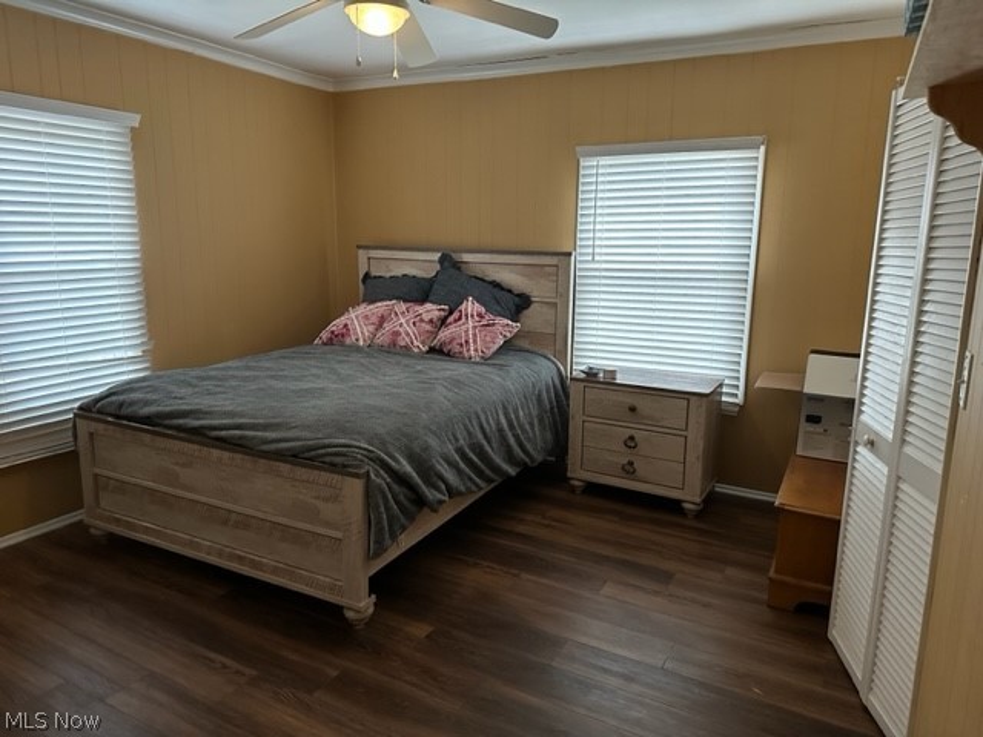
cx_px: 492
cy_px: 368
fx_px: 682
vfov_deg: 56.8
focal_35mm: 24
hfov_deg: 71.6
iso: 800
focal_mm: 6.86
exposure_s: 1/40
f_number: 1.78
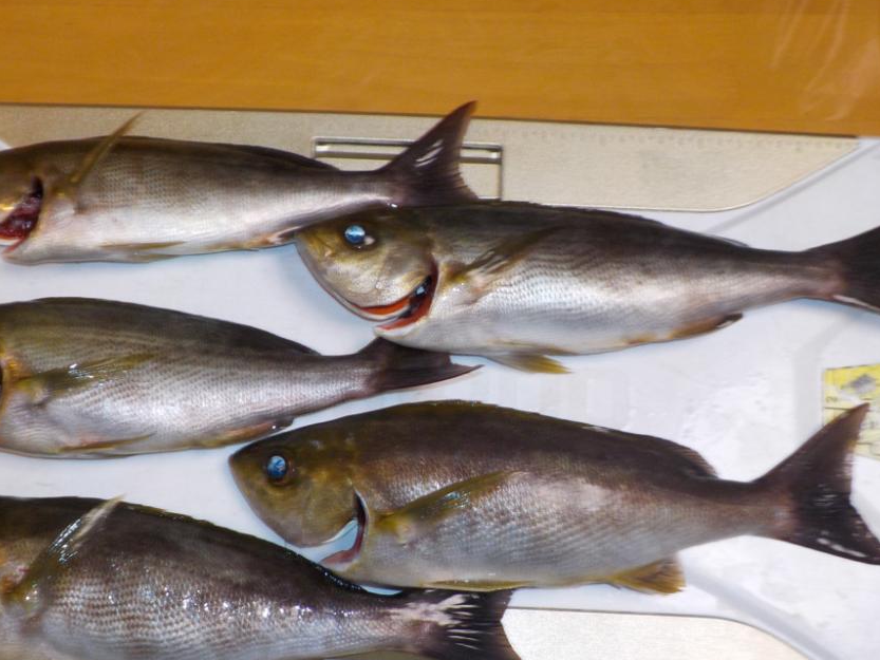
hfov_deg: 51.3
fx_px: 915
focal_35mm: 36
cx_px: 424
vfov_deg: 39.6
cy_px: 380
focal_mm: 4.1
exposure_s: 1/30
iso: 125
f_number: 3.3
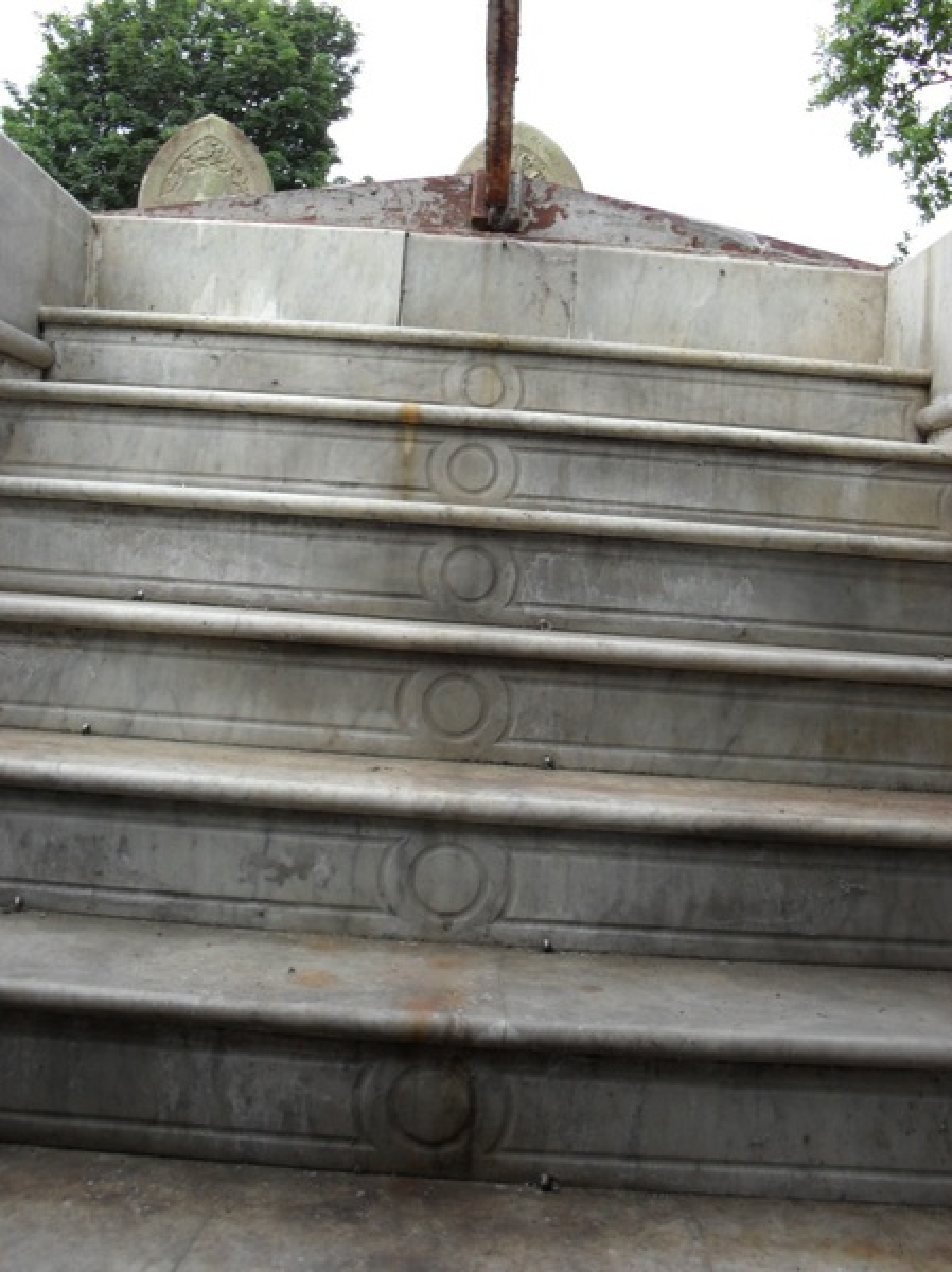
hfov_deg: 40.6
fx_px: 1285
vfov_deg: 52.7
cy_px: 636
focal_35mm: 35
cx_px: 476
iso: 100
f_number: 3.2
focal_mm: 6.3
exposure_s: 1/250
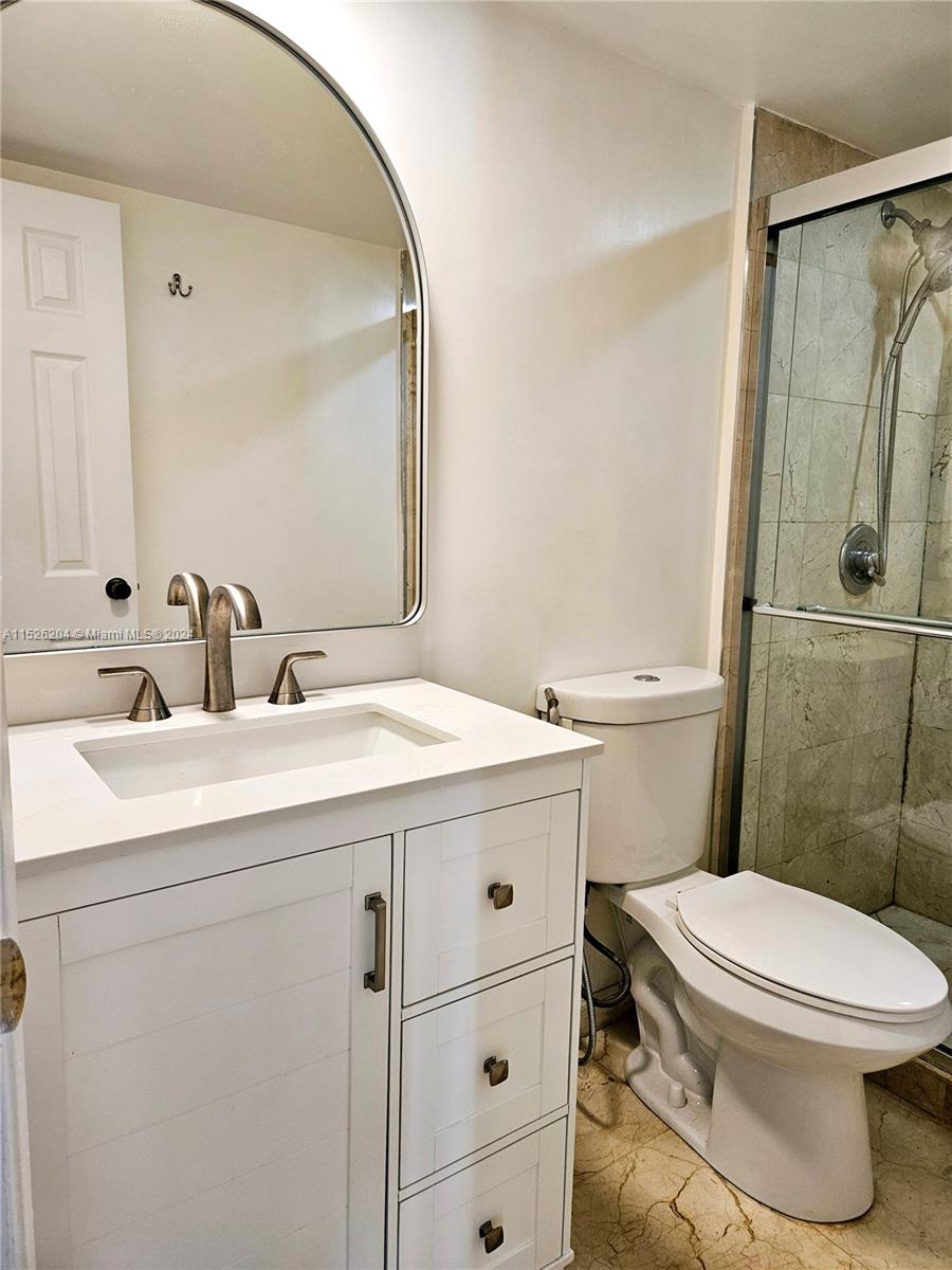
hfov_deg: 58.9
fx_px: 843
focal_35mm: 23
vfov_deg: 73.9
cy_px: 635
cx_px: 476
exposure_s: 1/120
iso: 160
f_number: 1.8
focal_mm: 5.4
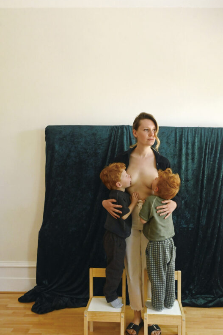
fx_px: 289
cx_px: 141
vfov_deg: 60.1
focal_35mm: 31
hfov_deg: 41.9
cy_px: 191
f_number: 9
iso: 2500
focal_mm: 24
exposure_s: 1/100
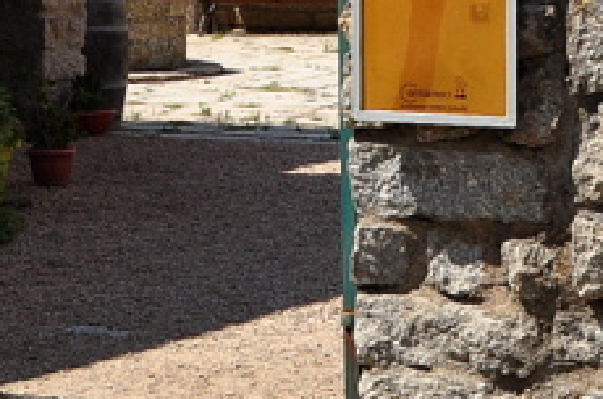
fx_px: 2793
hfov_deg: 12.0
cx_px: -173
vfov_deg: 8.0
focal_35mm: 167
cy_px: -147
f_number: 11
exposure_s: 1/500
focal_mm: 25
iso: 400
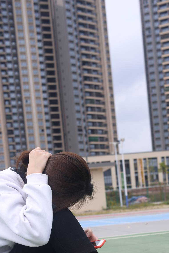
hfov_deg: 21.1
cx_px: 120
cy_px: 225
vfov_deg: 30.1
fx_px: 450
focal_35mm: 64
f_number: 5.6
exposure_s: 1/400
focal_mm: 35
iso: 125
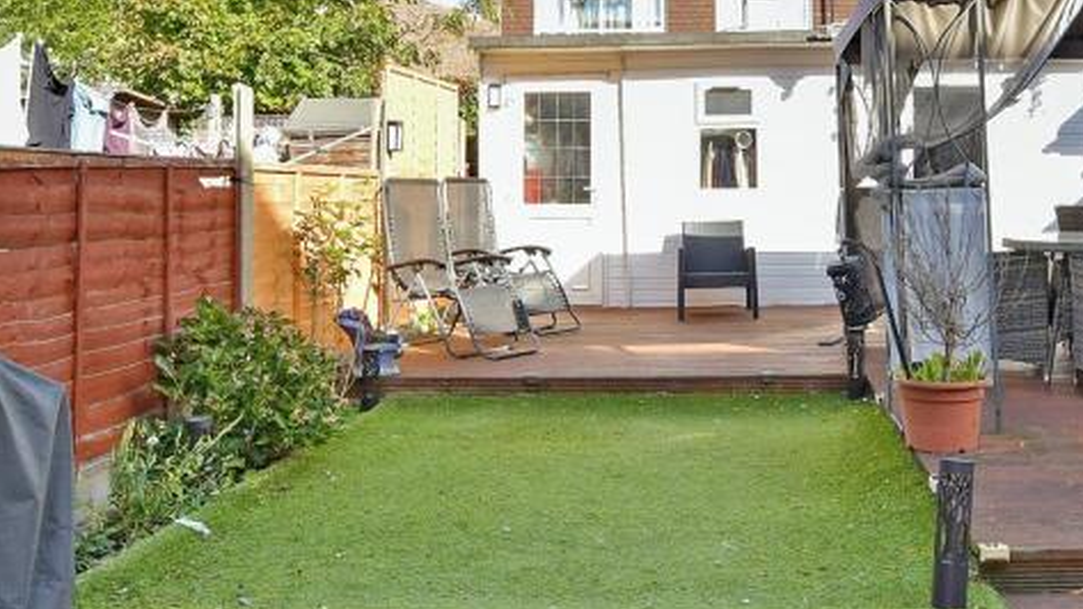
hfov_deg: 56.7
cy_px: 155
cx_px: 730
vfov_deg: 34.0
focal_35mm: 34
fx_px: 976
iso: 250
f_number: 8
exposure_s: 1/200
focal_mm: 10
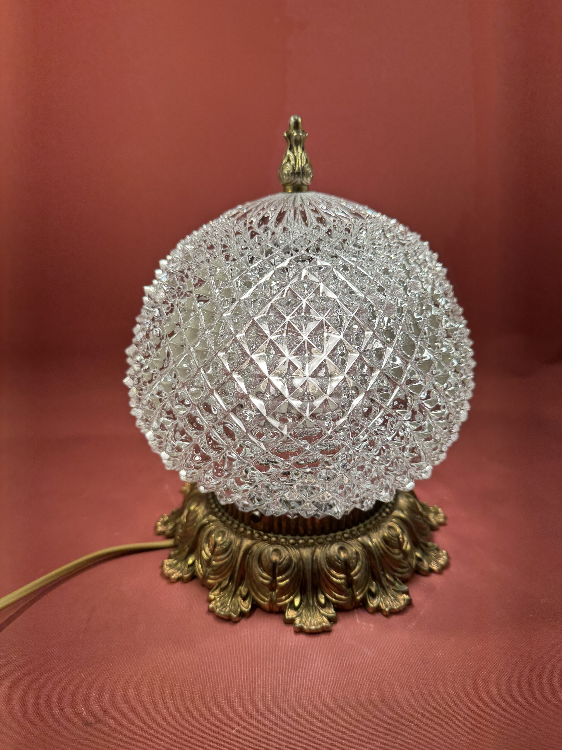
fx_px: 520
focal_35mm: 24
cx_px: 281
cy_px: 375
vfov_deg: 71.6
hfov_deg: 56.8
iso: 80
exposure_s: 1/284
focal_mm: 6.76
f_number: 1.78
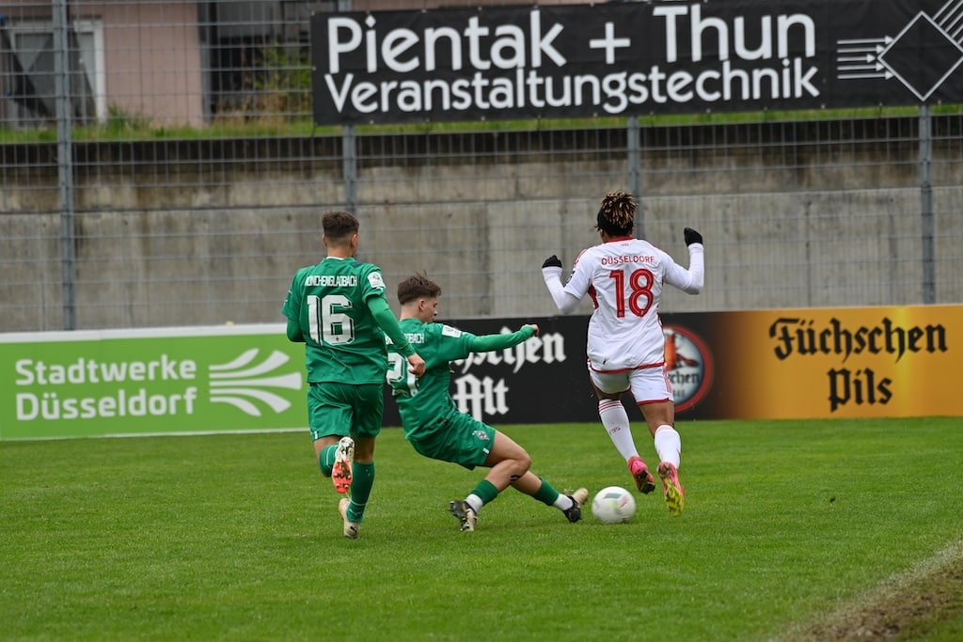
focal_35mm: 290
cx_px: 482
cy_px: 321
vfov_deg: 4.7
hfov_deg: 7.1
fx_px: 7758
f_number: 5.6
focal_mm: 290
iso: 250
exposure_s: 1/500
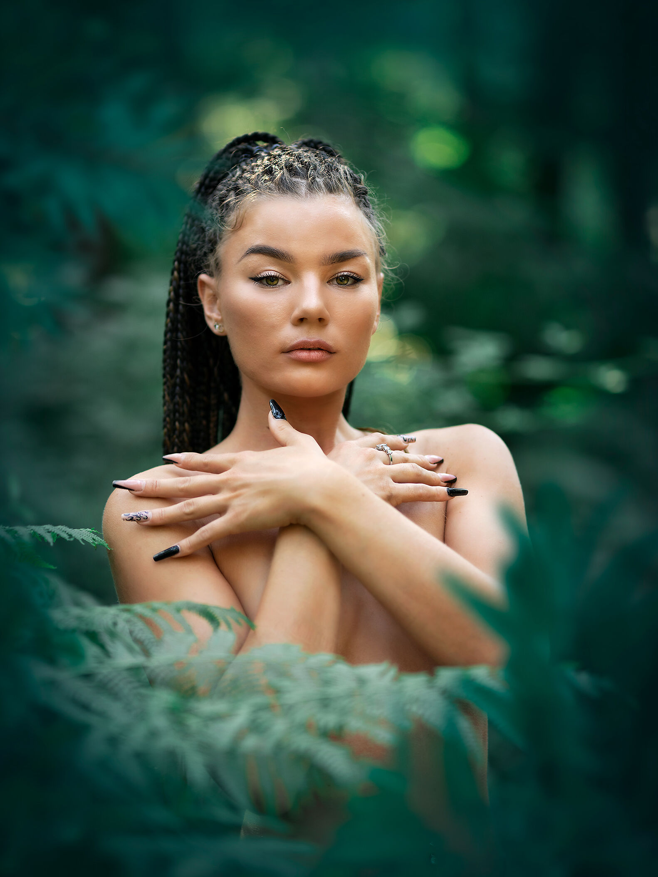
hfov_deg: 15.9
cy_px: 445
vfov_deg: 21.1
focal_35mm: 93
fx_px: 2357
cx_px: 329
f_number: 1.6
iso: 160
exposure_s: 1/250
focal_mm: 85
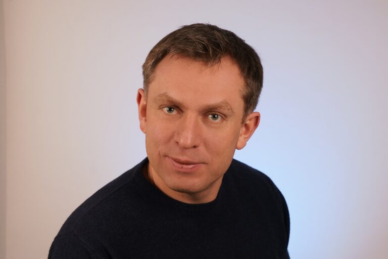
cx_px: 194
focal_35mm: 75
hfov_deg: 27.0
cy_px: 130
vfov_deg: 18.2
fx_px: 808
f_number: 5.6
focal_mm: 50
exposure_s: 1/125
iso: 100
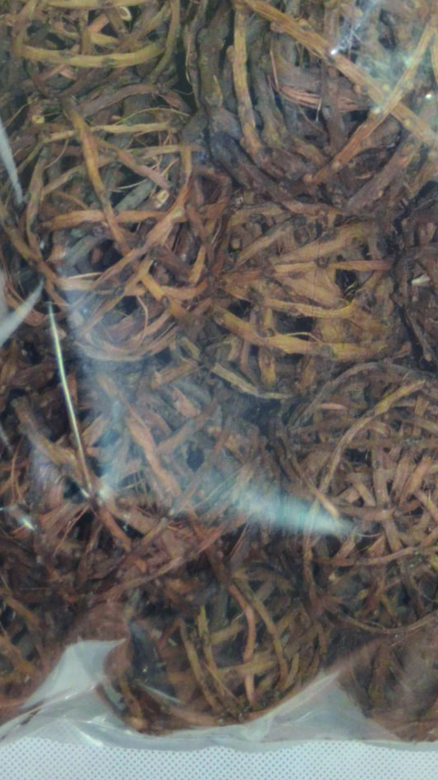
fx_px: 2644
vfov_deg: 16.1
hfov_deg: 9.4
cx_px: 357
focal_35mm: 128
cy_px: -174
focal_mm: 30
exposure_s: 1/60
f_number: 4.5
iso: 1400
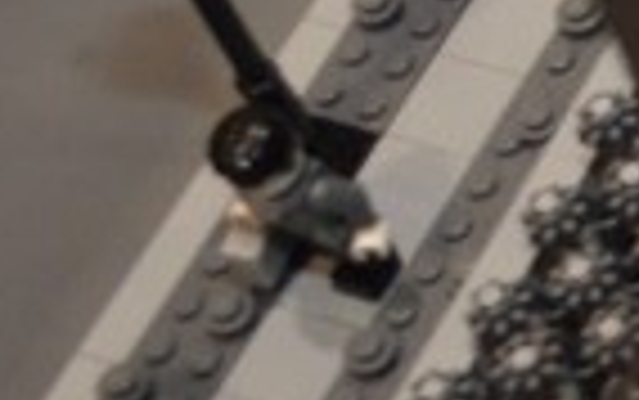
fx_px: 3747
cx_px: 2002
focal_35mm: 215
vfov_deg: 6.0
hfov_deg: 8.1
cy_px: -324
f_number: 4
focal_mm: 20
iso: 1100
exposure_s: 1/60
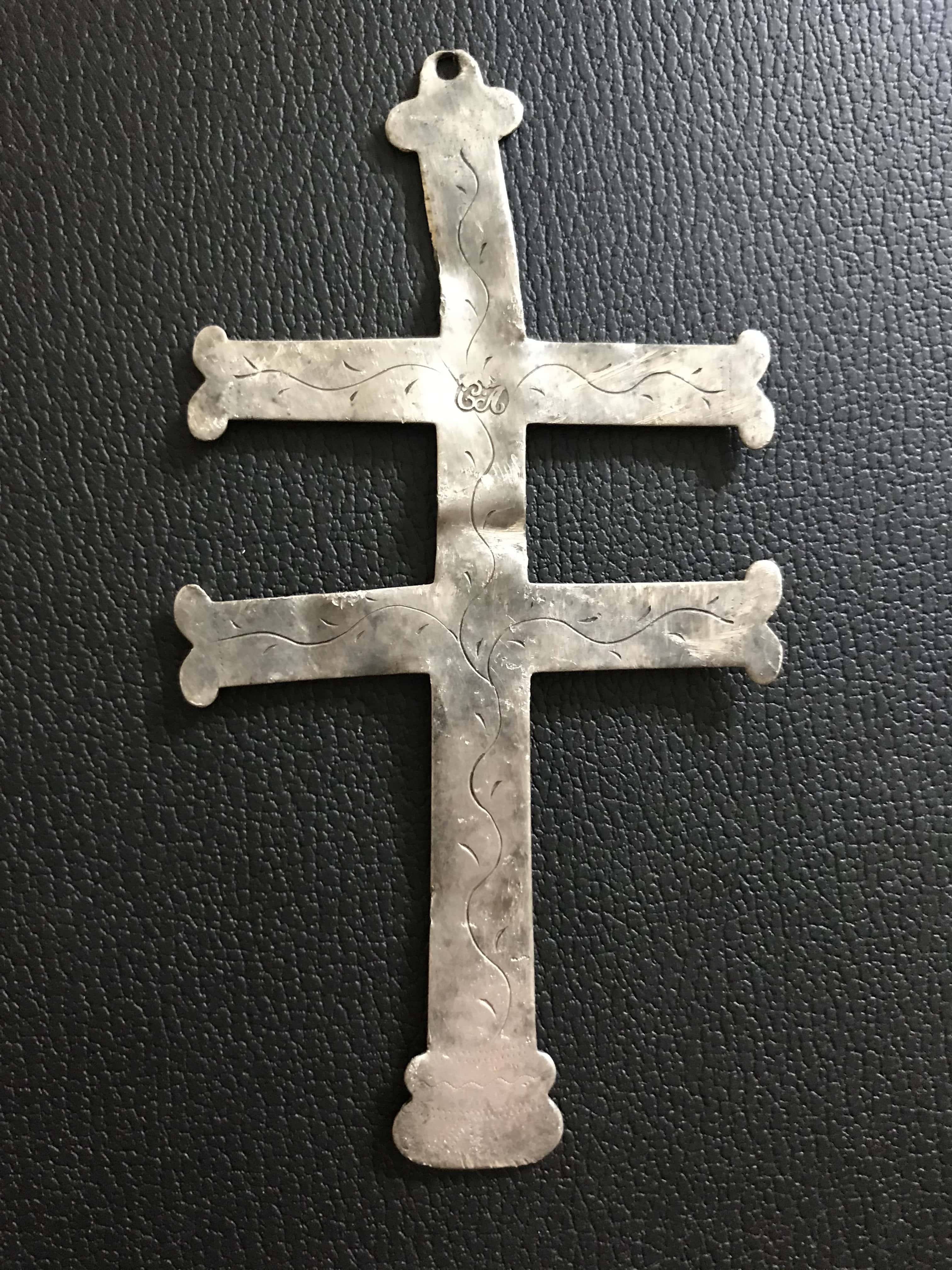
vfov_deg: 63.4
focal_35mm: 28
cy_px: 635
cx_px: 476
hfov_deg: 49.7
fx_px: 1027
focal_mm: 3.99
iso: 100
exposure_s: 1/7
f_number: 1.8
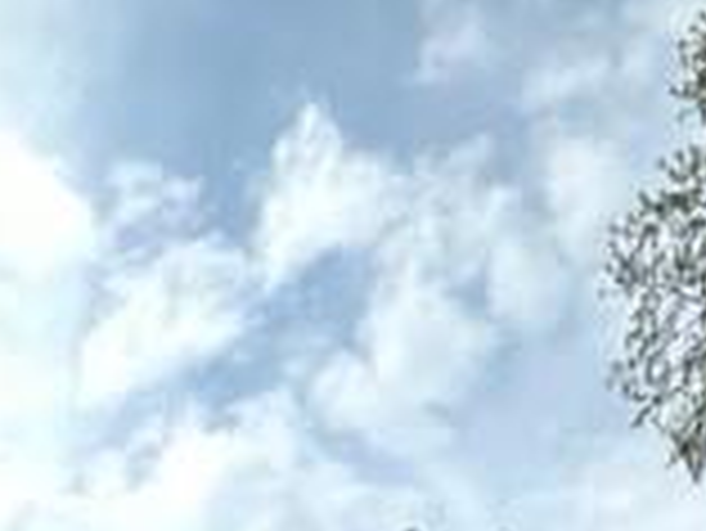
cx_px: 198
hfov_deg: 33.2
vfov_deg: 19.2
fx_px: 1163
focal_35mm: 57
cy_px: 968
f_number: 2.2
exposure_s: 1/587
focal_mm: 2.22
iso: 40
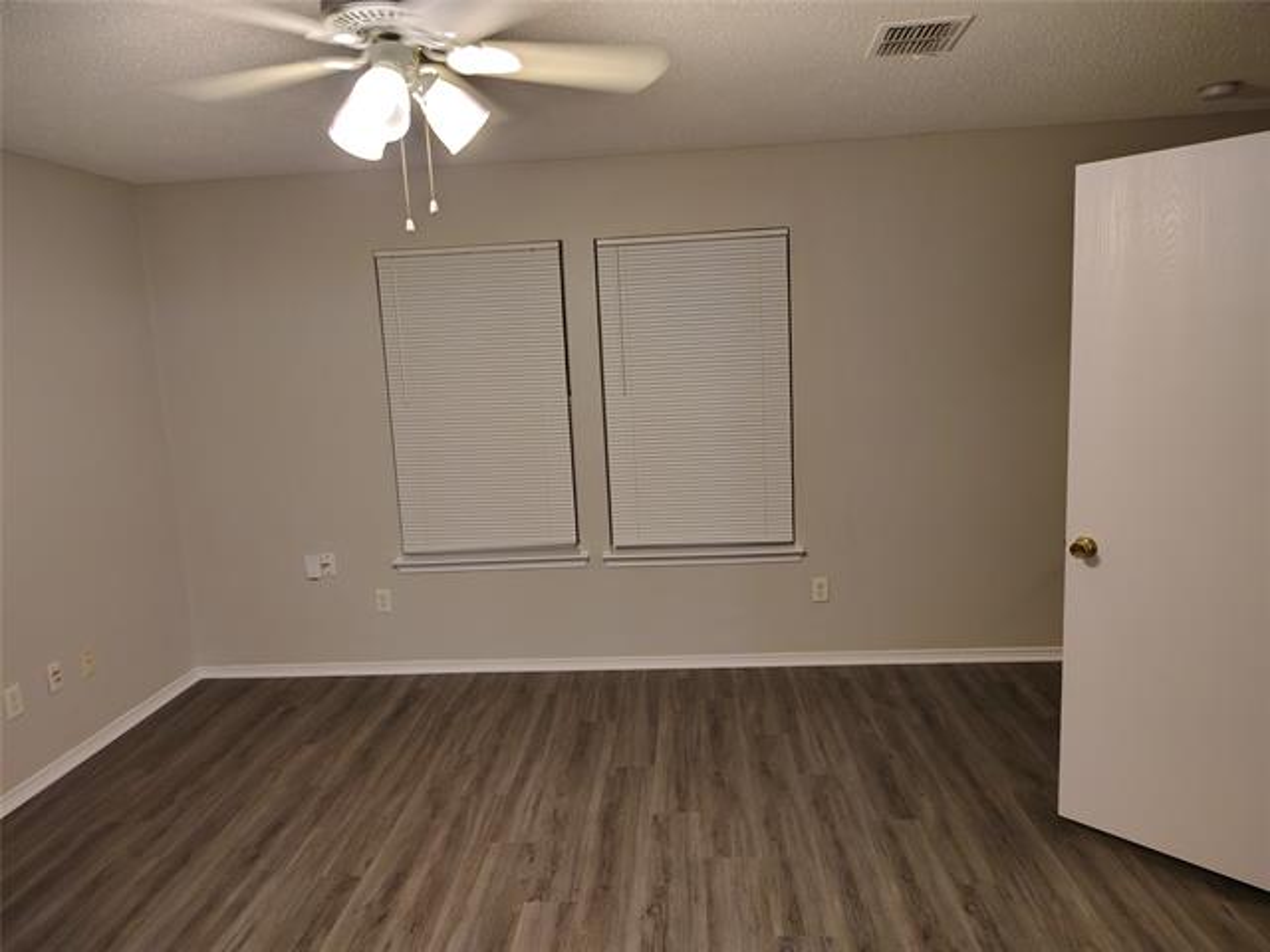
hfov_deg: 71.6
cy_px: 476
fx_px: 881
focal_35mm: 24
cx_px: 635
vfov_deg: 56.8
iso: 205
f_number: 1.8
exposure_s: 1/12.5
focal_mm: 5.56
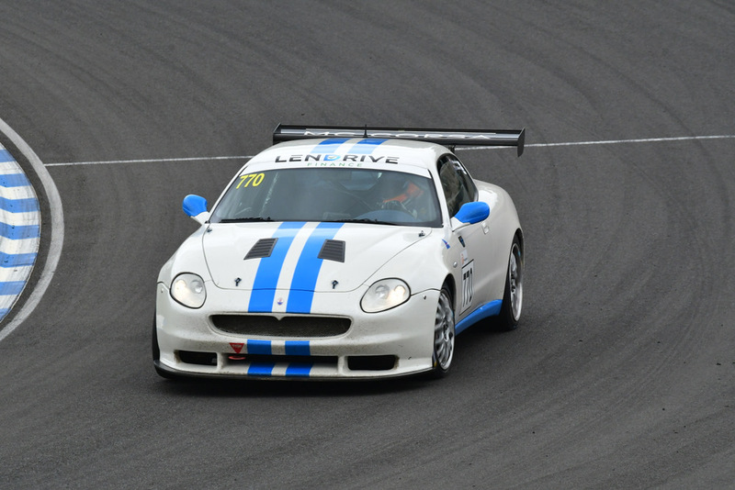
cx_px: 368
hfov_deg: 4.0
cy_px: 245
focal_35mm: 510
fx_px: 10416
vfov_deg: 2.7
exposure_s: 1/640
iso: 1000
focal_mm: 340
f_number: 11
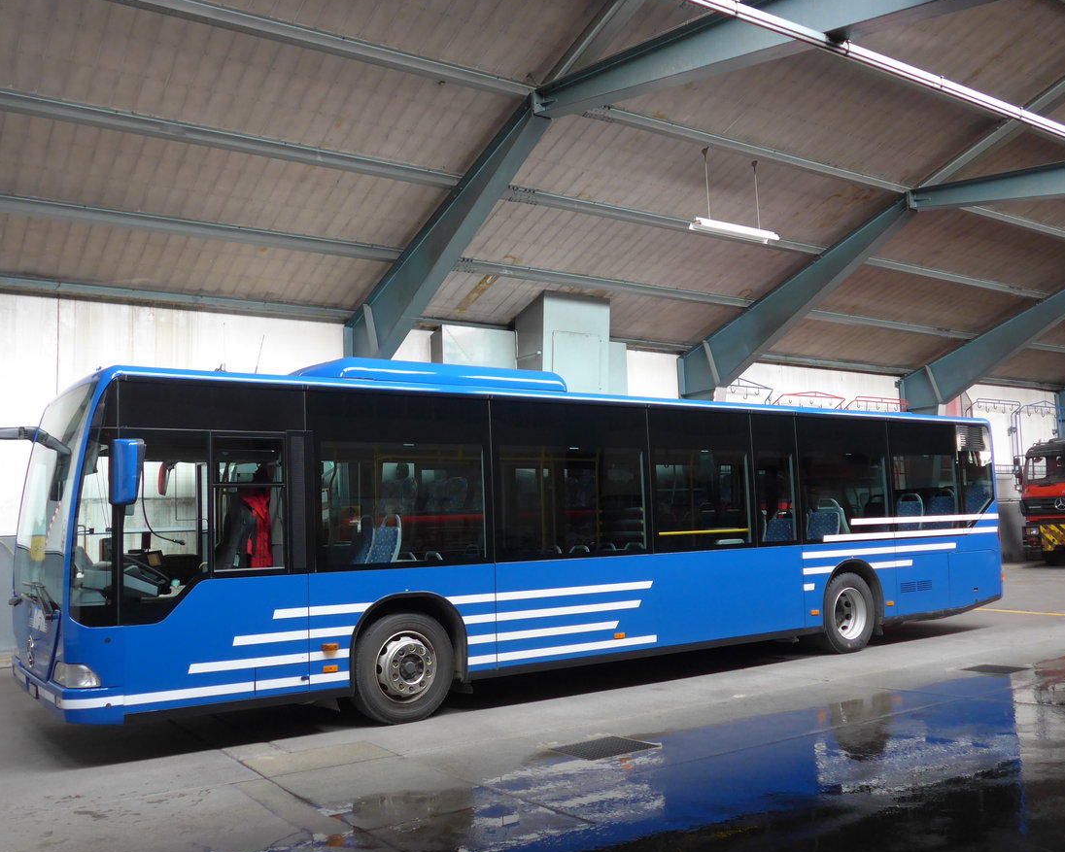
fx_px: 977
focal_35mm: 31
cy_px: 431
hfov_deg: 57.1
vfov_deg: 47.1
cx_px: 489
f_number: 2
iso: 250
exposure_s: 1/60
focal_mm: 6
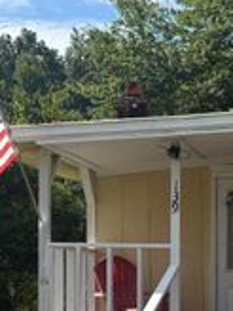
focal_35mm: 106
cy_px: 274
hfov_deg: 13.6
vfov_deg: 18.3
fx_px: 951
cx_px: 271
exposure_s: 1/3125
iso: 50
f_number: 1.6
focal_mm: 5.96
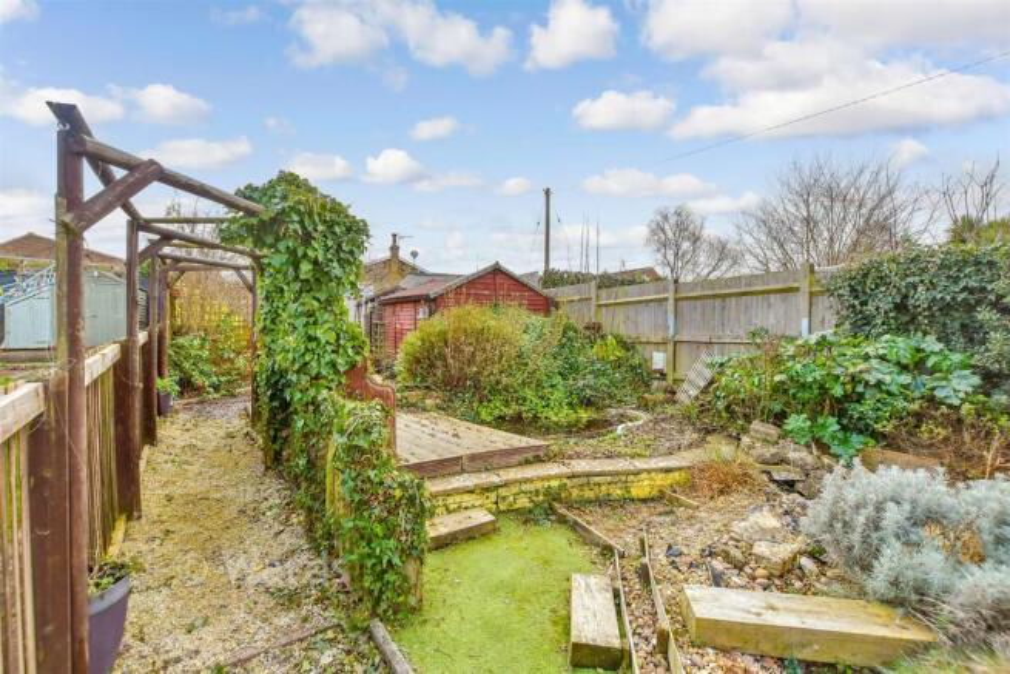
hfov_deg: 100.4
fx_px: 421
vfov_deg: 77.4
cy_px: 337
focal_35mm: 15
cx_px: 505
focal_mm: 10
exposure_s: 1/200
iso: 320
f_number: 8
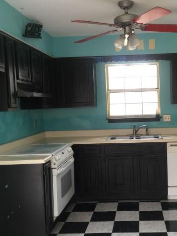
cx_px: 127
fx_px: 266
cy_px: 118
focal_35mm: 39
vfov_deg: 47.9
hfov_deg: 36.2
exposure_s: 1/15
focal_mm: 4.15
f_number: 2.2
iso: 64
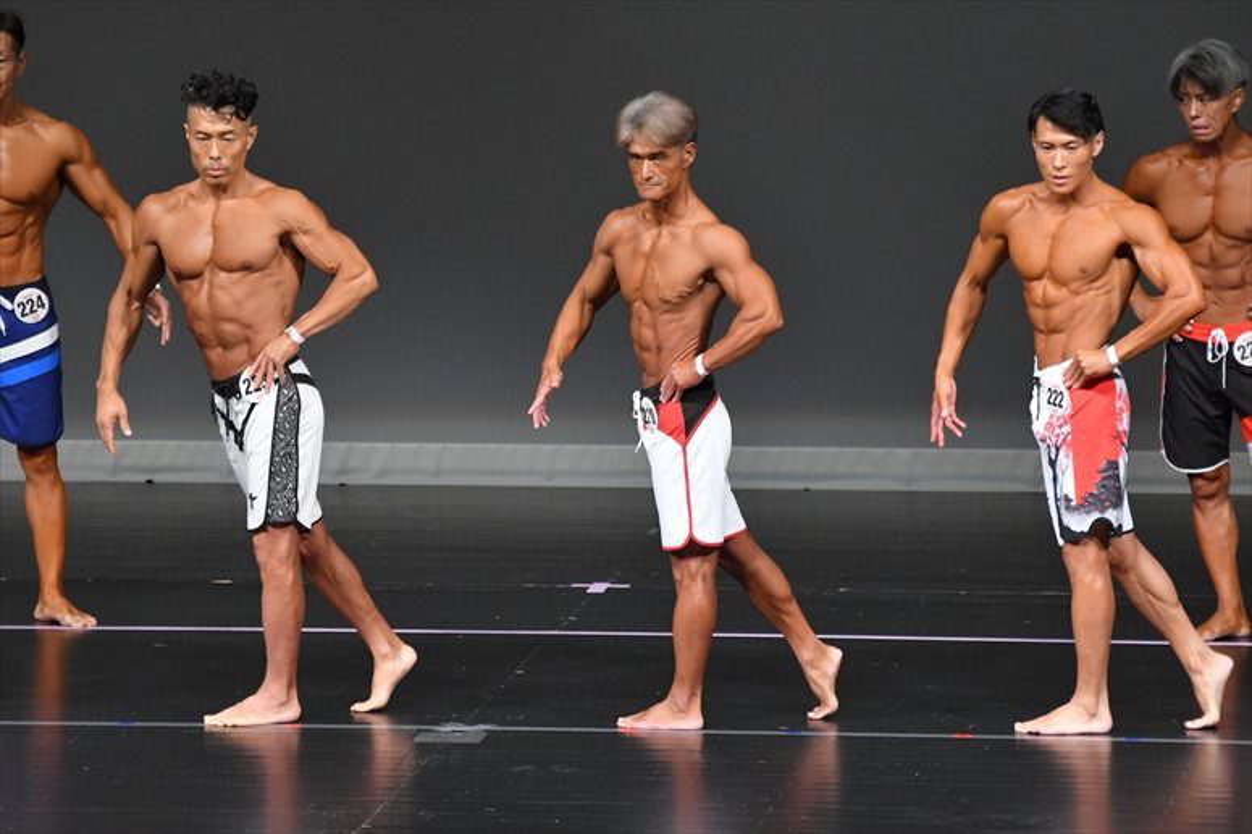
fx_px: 10428
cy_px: 417
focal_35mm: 300
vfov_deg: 4.6
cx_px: 626
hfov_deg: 6.9
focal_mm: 200
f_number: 5.6
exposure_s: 1/400
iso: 4000
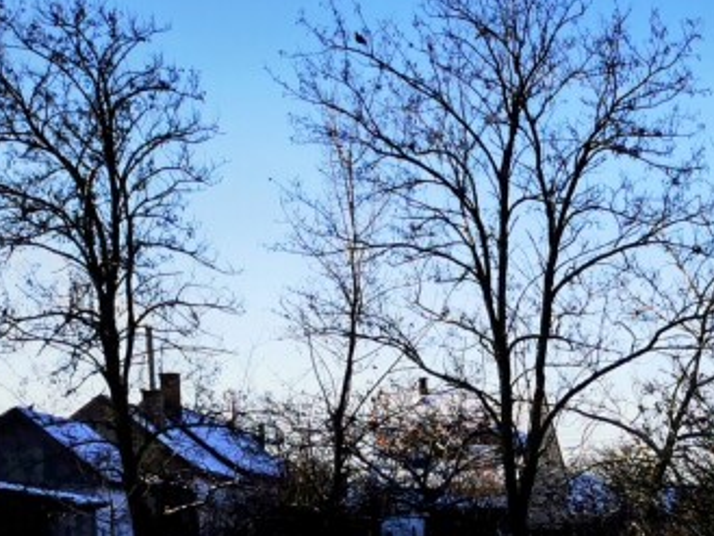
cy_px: 653
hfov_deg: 20.8
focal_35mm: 84
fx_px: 1733
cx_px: 979
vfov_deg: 16.8
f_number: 1.6
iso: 50
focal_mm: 5.56
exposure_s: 1/2907
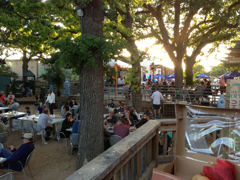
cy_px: 90
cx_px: 120
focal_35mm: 33
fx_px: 229
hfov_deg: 55.4
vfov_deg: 42.9
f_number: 2.4
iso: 64
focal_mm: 4.13
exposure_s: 1/60
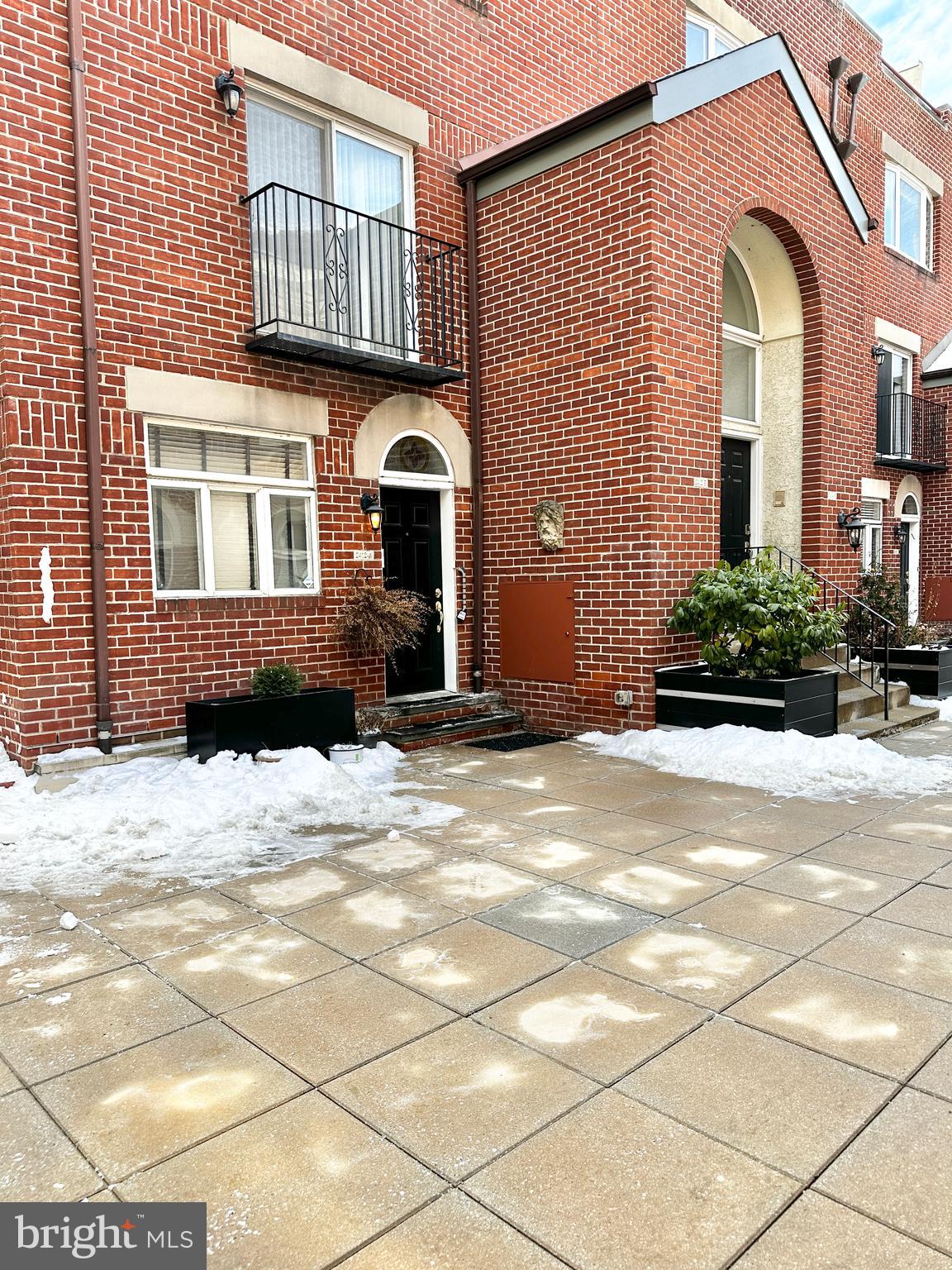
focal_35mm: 24
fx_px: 880
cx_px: 476
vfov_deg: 71.6
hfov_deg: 56.8
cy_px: 635
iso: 80
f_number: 1.78
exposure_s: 1/564
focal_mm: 6.86
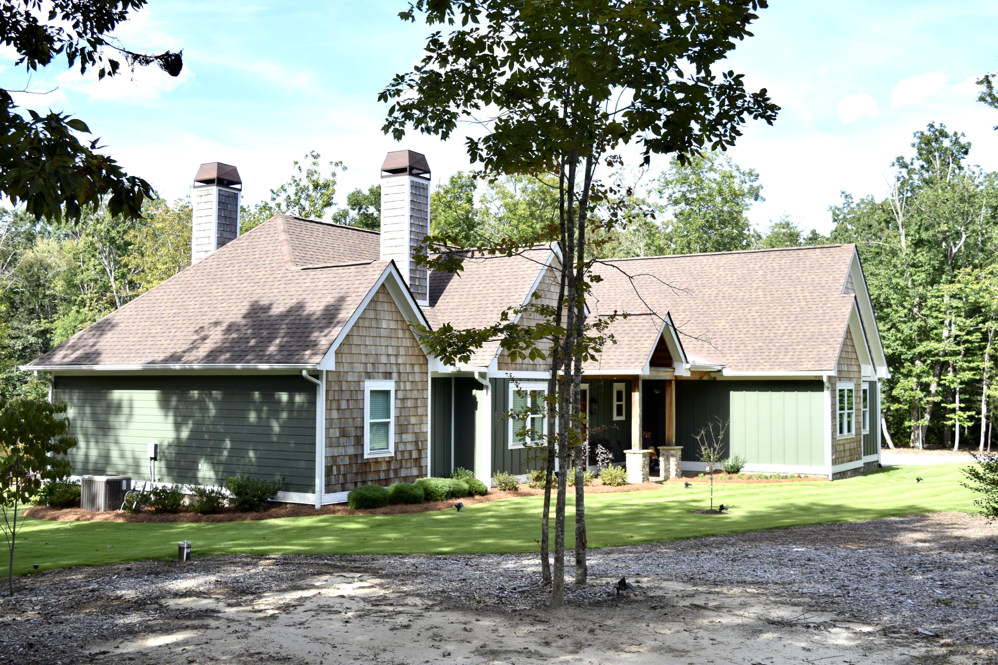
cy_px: 332
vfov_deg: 33.0
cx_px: 499
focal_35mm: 40
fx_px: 1123
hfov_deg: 47.9
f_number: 5.6
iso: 100
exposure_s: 1/200
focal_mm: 27
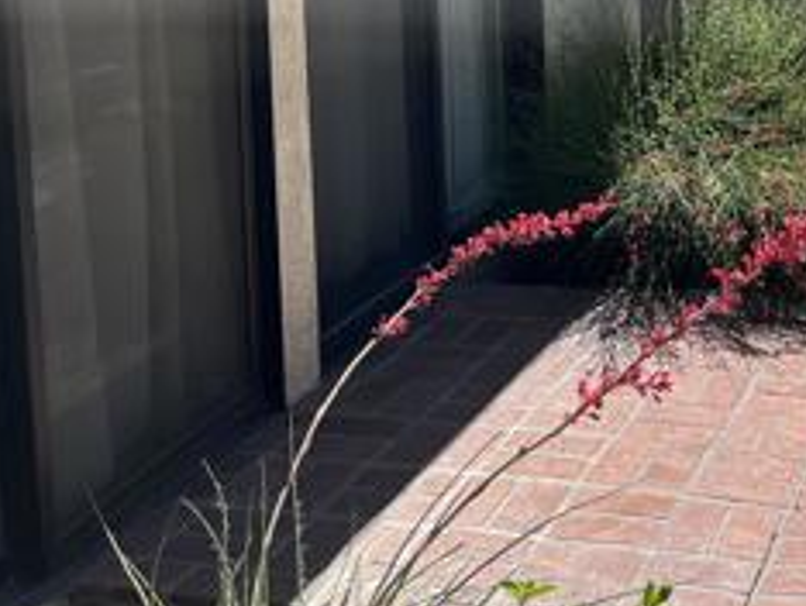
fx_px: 1655
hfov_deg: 24.9
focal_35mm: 71
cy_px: -124
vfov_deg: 19.5
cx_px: 951
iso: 50
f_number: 1.6
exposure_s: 1/2268
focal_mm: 5.1
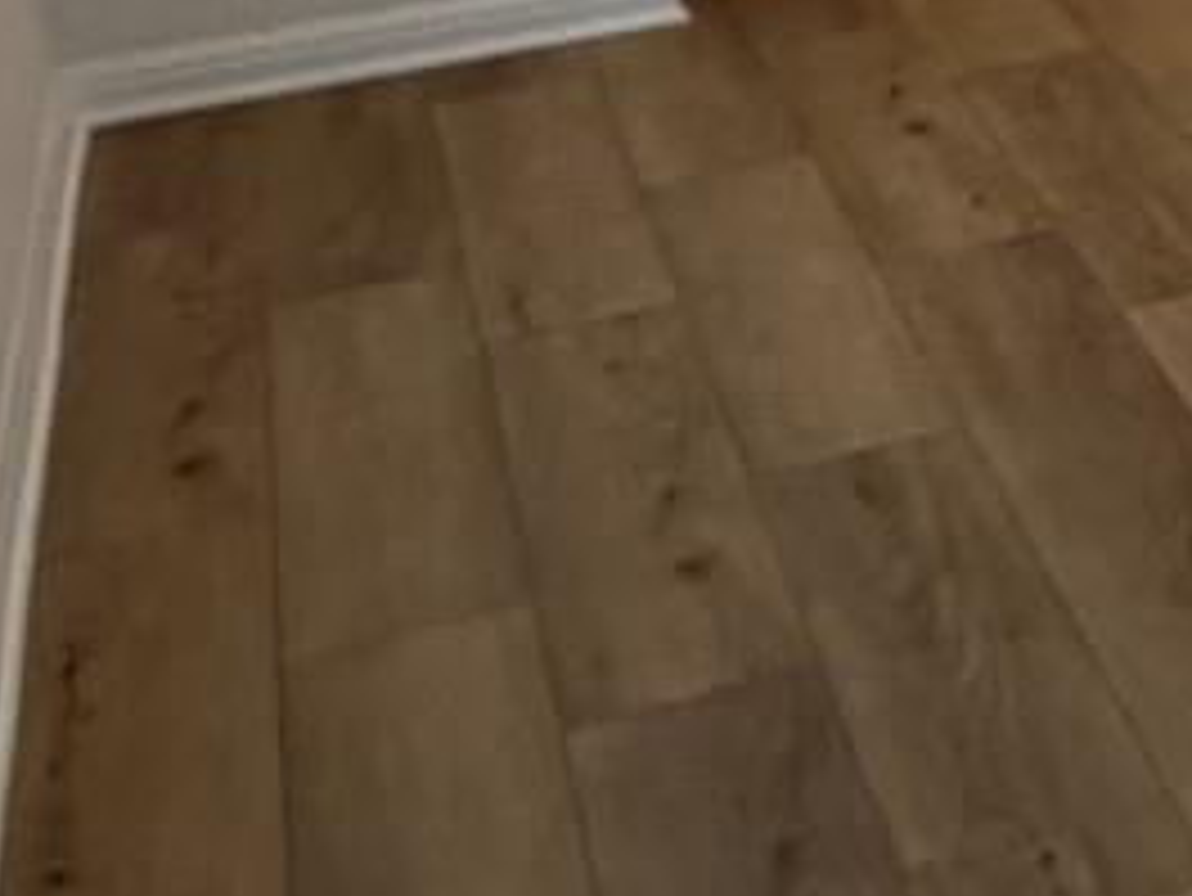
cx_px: 3086
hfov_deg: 12.7
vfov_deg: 13.1
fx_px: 3721
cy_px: -401
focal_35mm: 108
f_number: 2.2
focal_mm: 2.22
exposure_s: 1/120
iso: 125
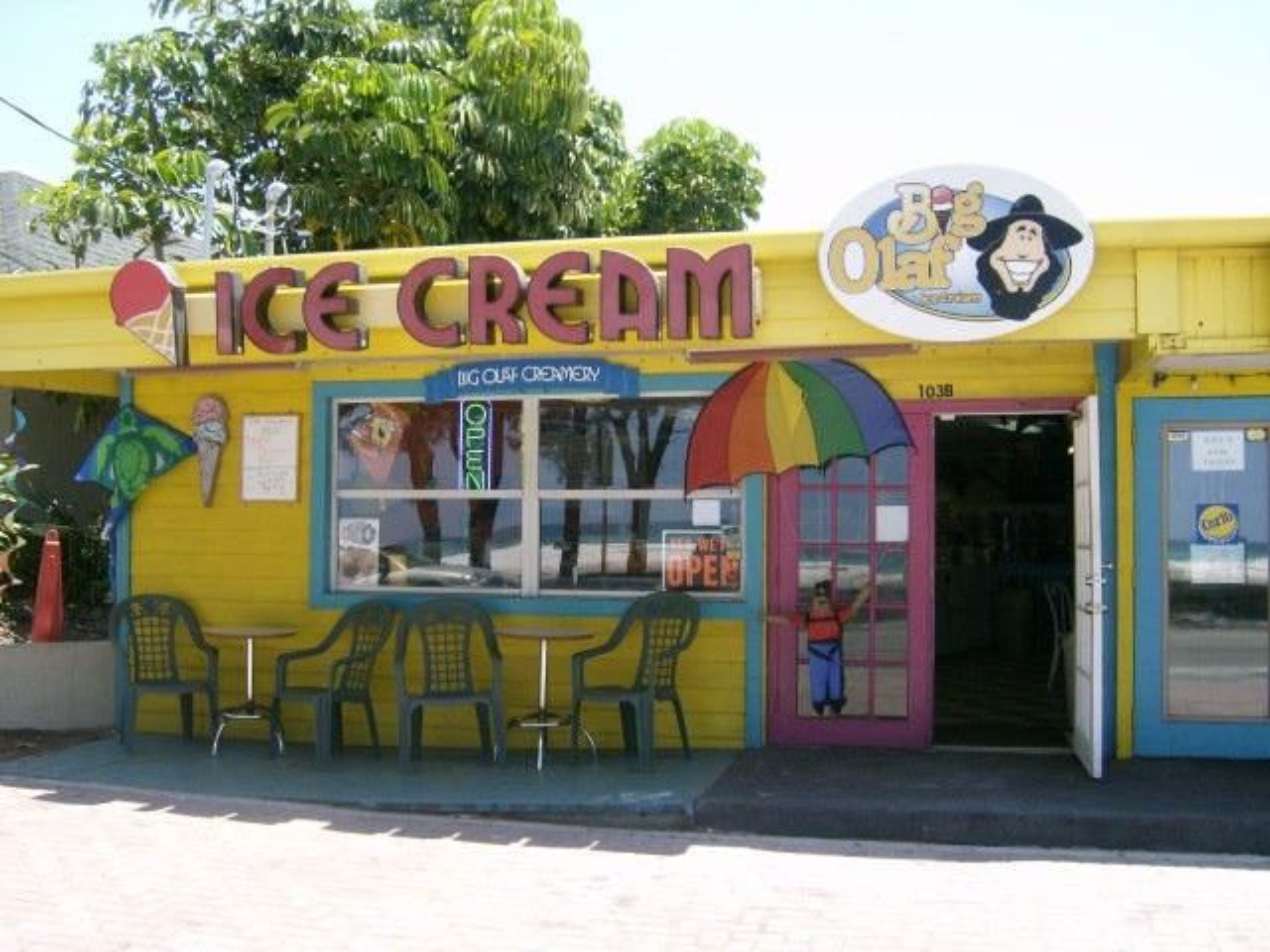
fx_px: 1321
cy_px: 476
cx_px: 635
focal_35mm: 36
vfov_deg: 39.7
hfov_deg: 51.4
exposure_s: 1/228
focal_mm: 6
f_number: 4.7
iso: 100
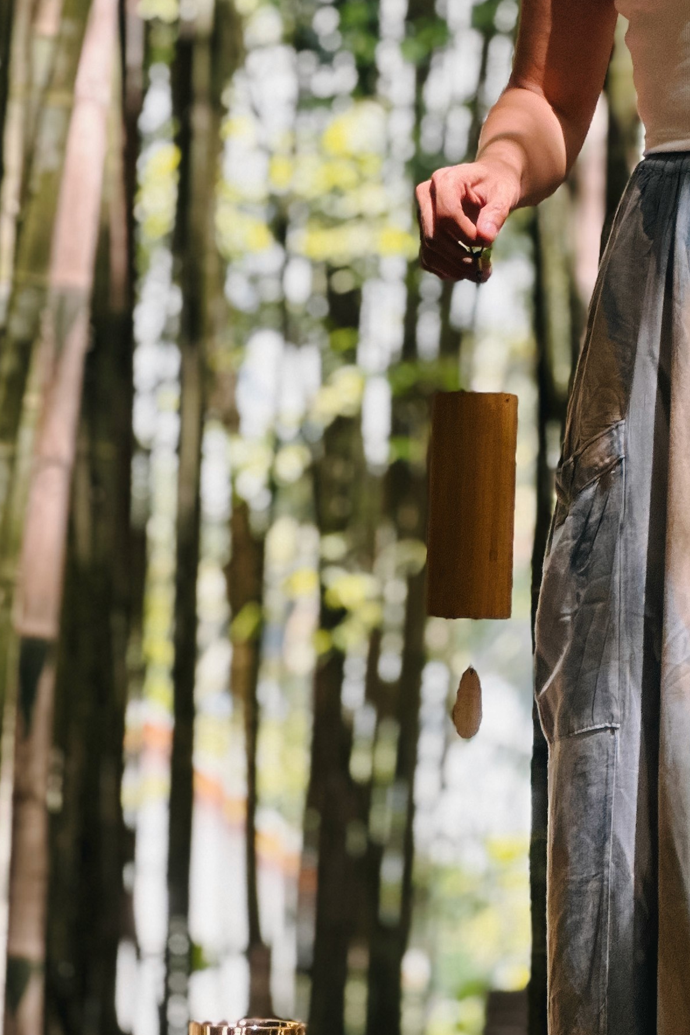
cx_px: 839
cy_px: -68
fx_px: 5231
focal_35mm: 182
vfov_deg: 11.2
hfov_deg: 7.5
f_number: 2.8
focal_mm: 9
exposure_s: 1/120
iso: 125
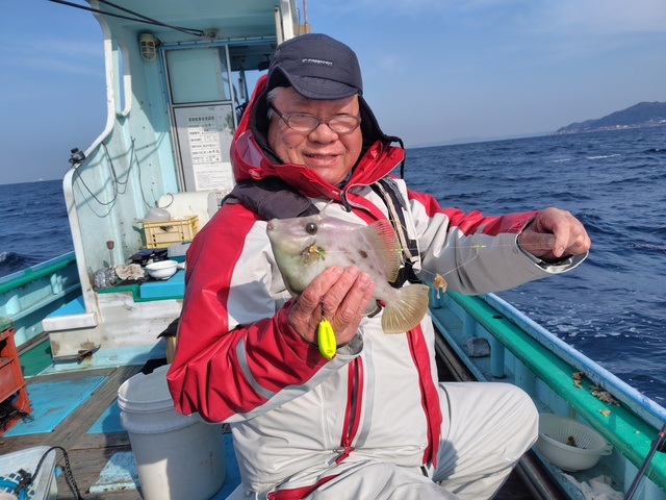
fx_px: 443
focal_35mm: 23
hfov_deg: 73.9
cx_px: 333
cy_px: 250
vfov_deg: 58.9
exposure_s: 1/1614
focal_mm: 5.6
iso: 50
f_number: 1.9
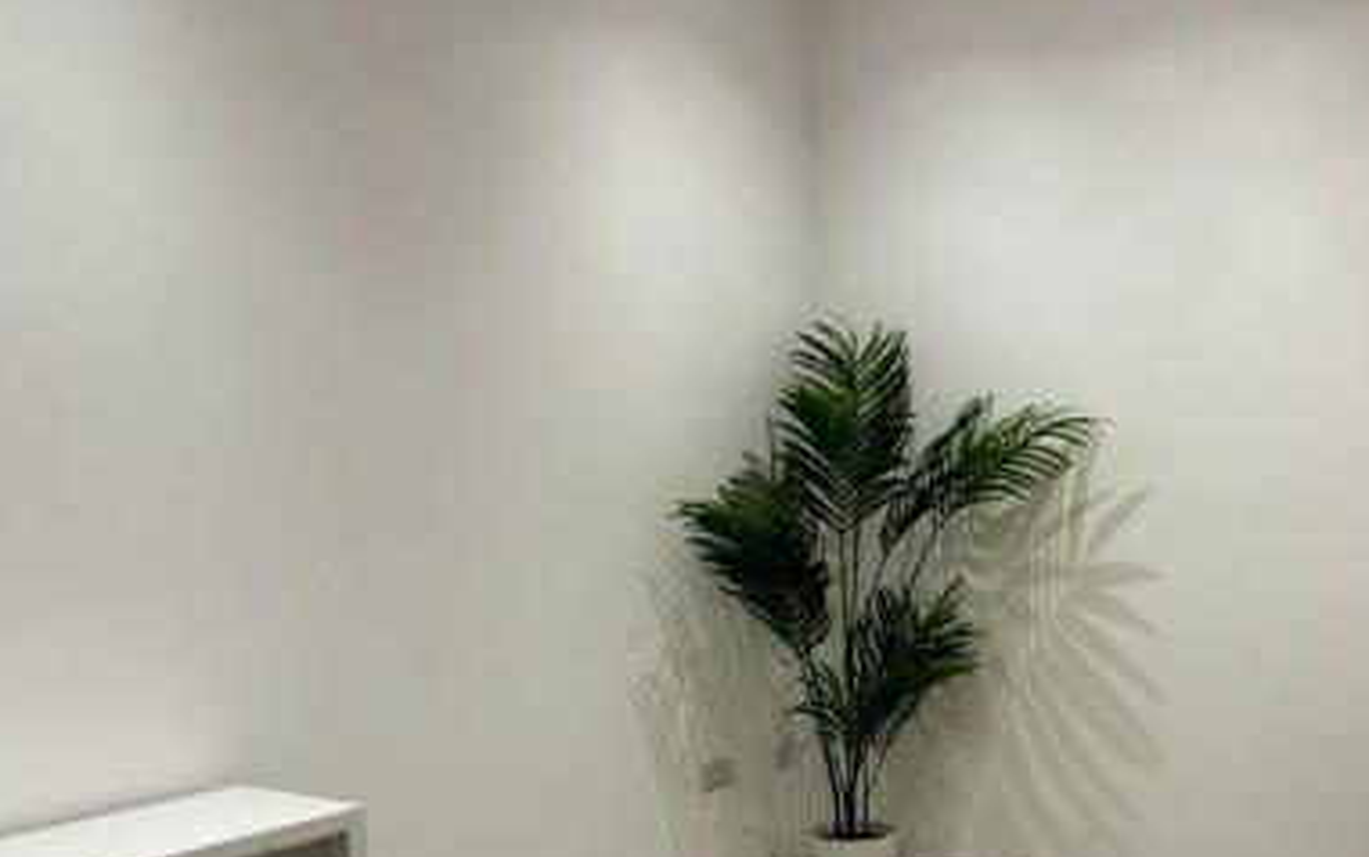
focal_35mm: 39
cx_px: 899
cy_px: 715
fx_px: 1456
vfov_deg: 31.7
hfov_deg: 49.6
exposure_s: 1/100
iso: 80
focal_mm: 6.86
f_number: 1.78
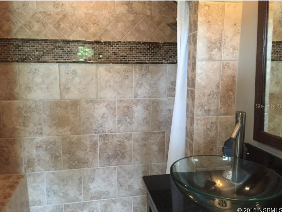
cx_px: 141
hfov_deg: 61.6
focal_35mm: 29
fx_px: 236
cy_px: 106
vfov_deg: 48.3
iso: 250
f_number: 2.2
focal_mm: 4.15
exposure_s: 1/24
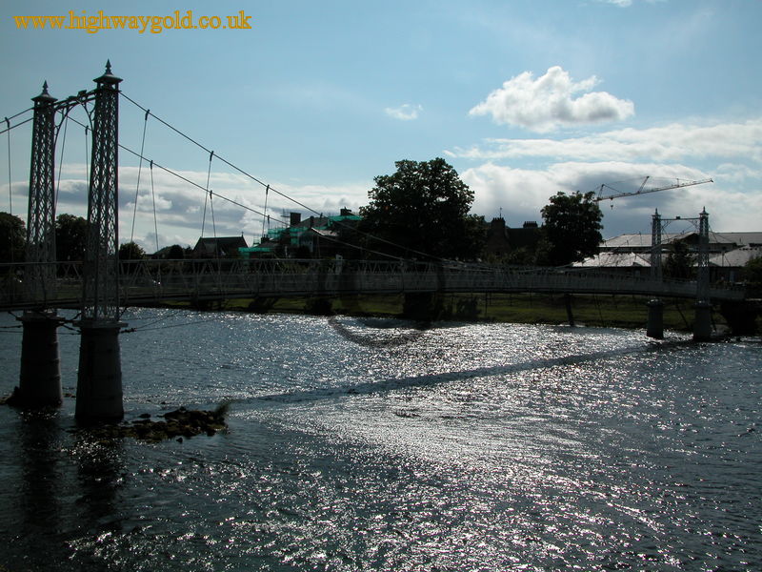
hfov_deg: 52.6
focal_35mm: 35
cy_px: 286
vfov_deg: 40.7
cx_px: 381
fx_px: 770
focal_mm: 8.9
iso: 100
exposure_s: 1/876
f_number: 8
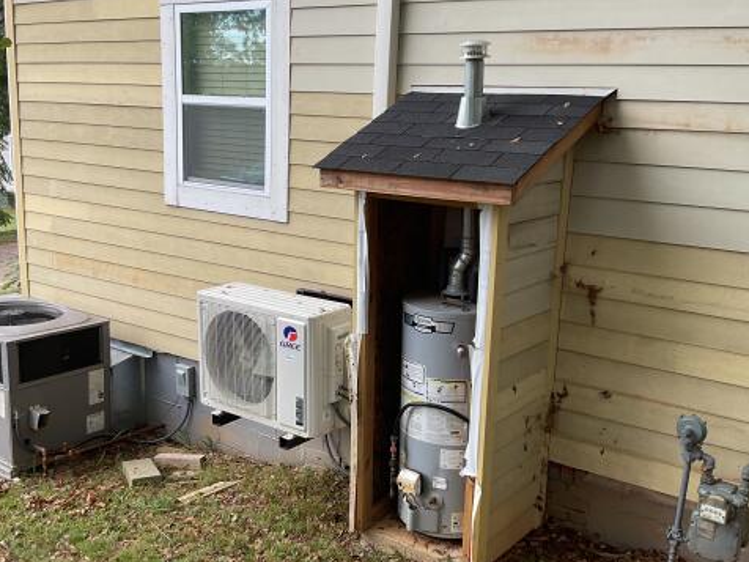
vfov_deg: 36.8
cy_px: 290
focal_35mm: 39
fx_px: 844
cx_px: 371
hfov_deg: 47.9
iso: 16
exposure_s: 1/173
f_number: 1.8
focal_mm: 3
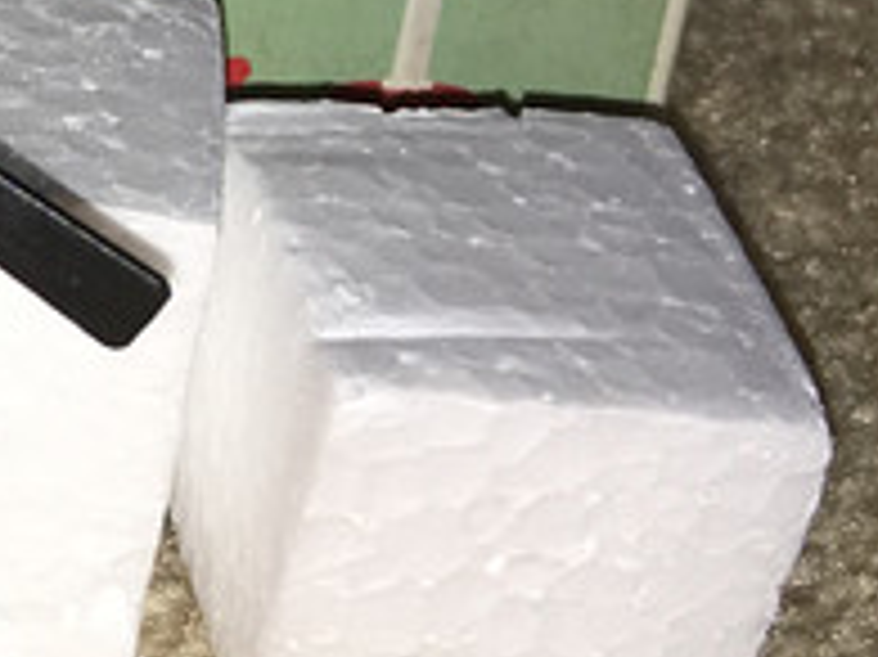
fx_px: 4030
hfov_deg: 10.2
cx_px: -1443
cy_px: 153
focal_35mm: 159
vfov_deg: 9.3
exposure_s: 1/51
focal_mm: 4.15
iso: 25
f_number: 2.2
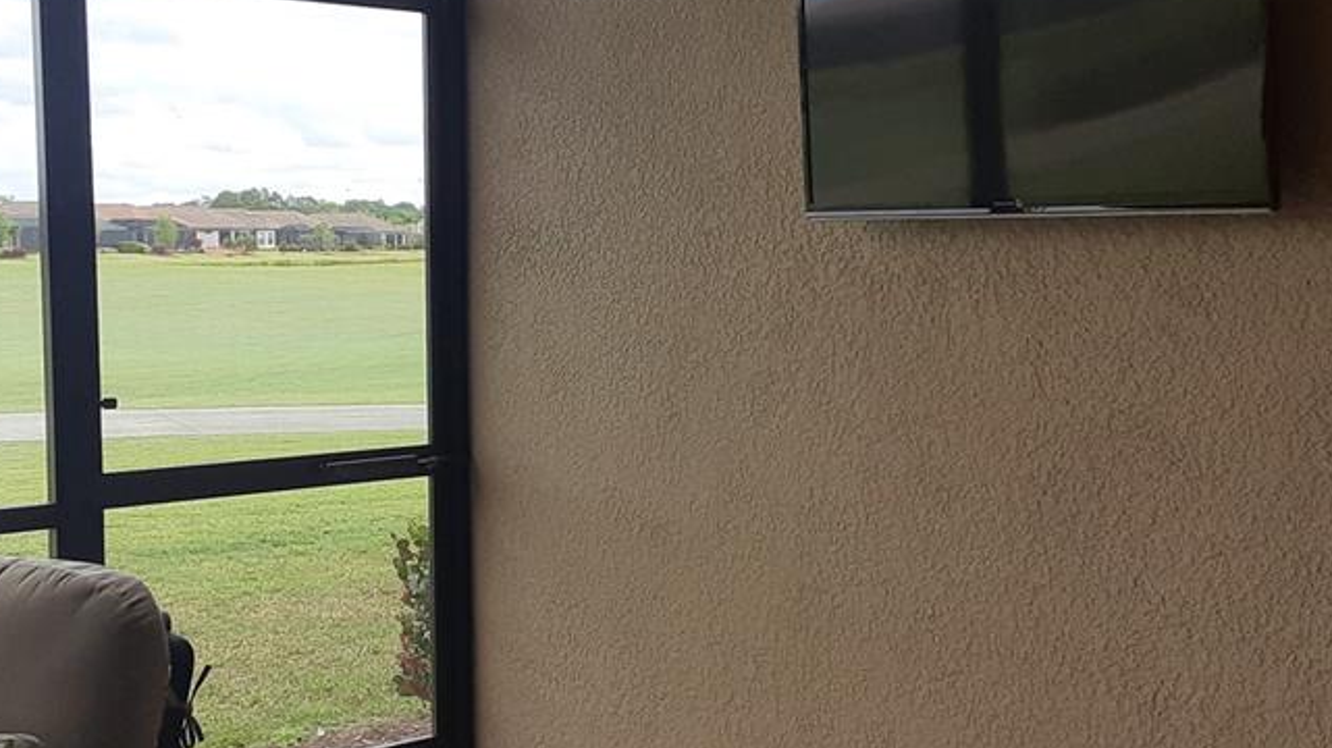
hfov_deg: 43.7
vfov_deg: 25.4
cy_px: 368
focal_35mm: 47
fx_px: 1659
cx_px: 601
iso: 40
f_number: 1.9
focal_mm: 2.91
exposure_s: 1/382
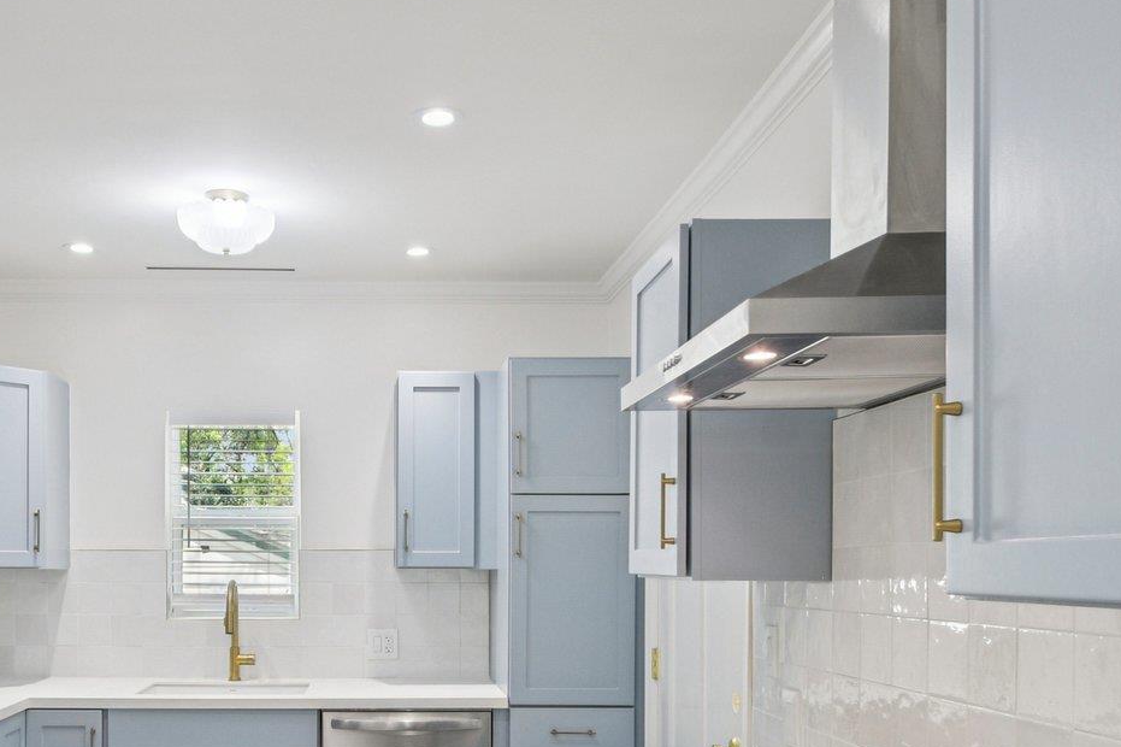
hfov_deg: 55.9
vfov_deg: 39.3
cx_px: 366
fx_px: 1027
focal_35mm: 33
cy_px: 515
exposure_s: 1/30
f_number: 8
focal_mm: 10
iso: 400
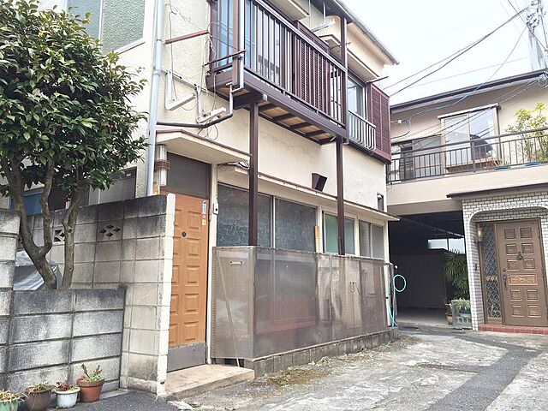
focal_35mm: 29
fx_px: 459
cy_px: 206
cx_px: 274
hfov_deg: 61.7
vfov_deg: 48.2
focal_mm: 4.15
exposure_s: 1/302
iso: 32
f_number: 2.2
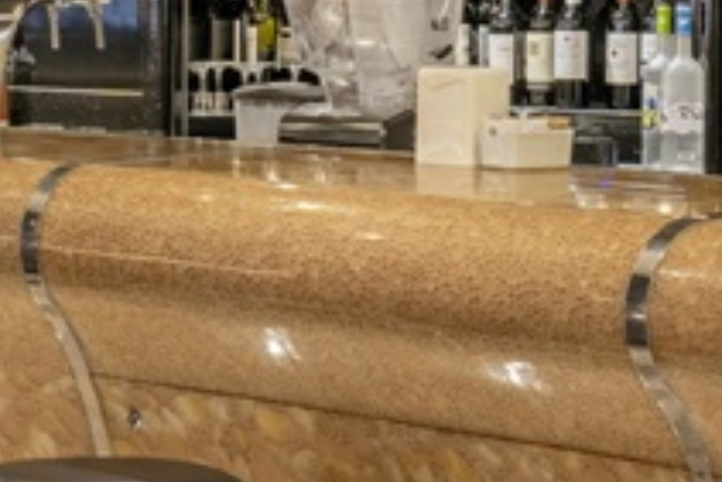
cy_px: -7
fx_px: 3512
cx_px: -513
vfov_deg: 7.8
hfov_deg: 11.1
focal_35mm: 175
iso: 400
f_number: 11
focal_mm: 37
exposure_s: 1/8
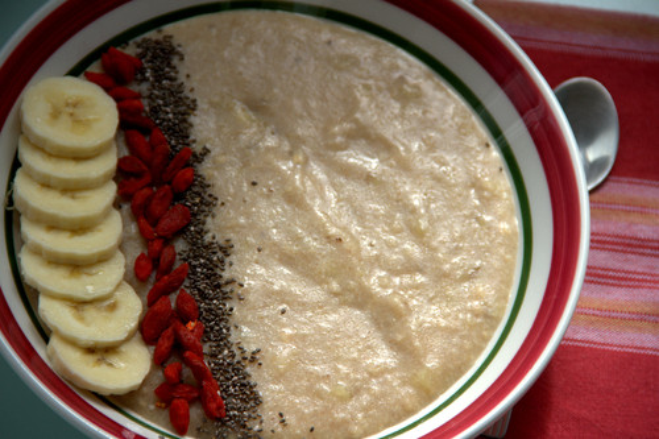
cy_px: 220
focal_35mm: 211
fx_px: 3861
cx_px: 330
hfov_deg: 9.8
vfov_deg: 6.5
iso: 100
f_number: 5.6
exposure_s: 1/250
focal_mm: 135
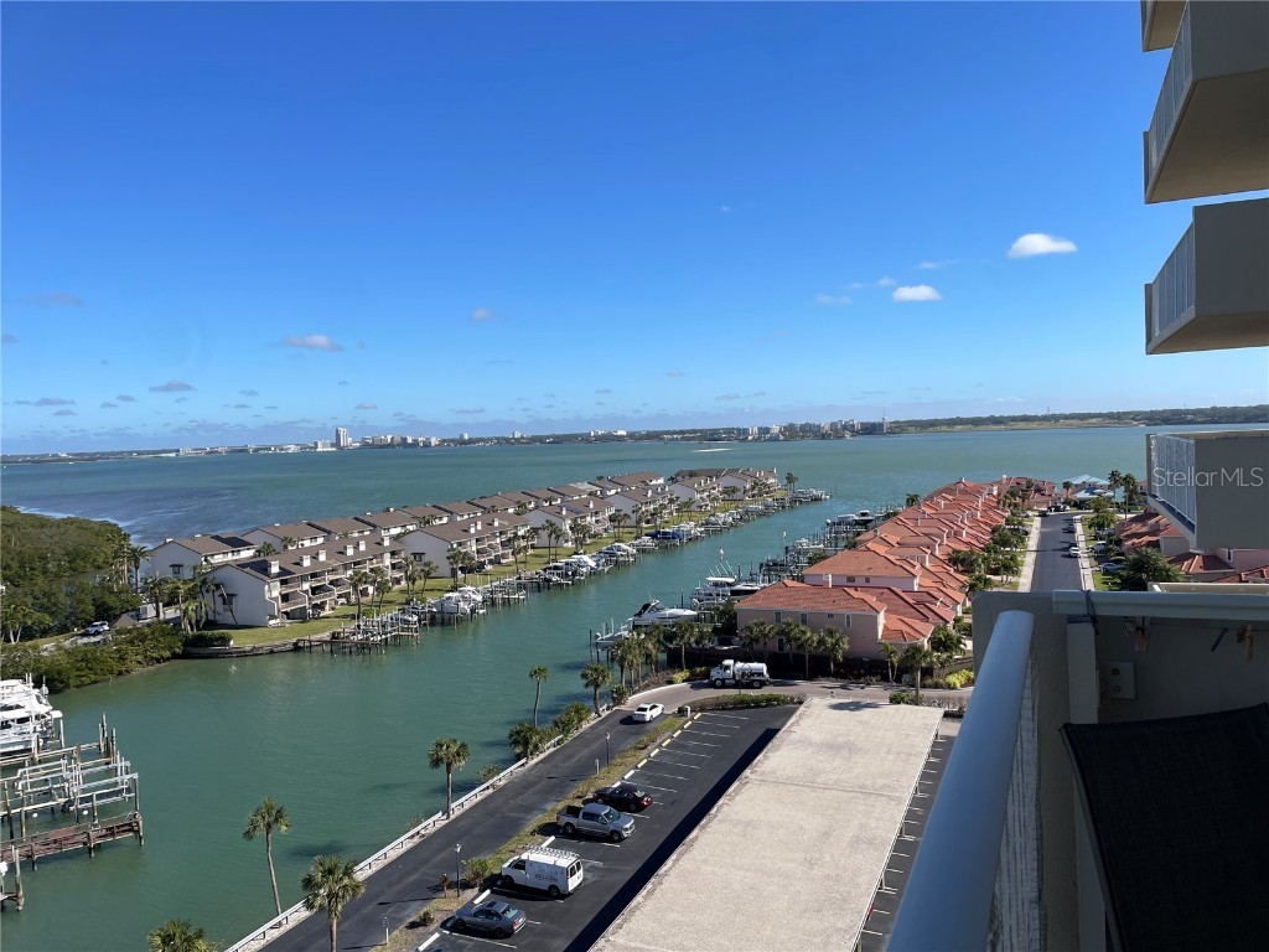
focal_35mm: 26
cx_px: 634
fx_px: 953
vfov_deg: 53.1
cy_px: 476
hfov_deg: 67.3
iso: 32
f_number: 1.6
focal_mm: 4.2
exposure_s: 1/4292
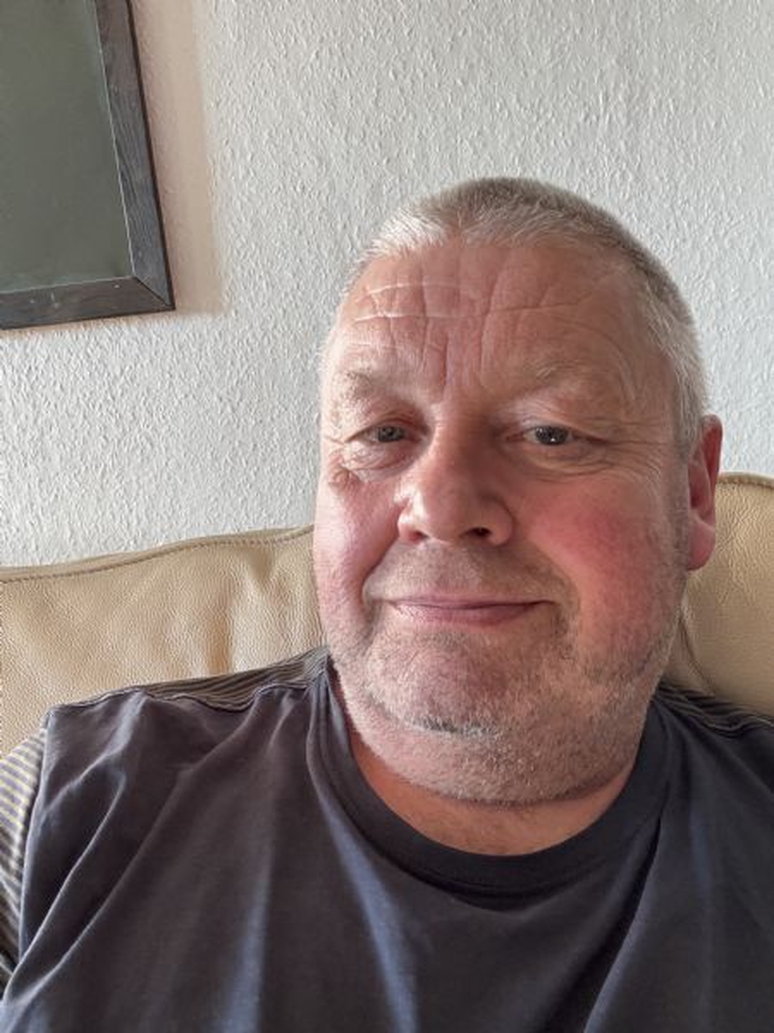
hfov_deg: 46.8
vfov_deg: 60.0
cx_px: 387
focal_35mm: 30
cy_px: 516
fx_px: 894
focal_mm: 2.69
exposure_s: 1/57
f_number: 1.9
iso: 160
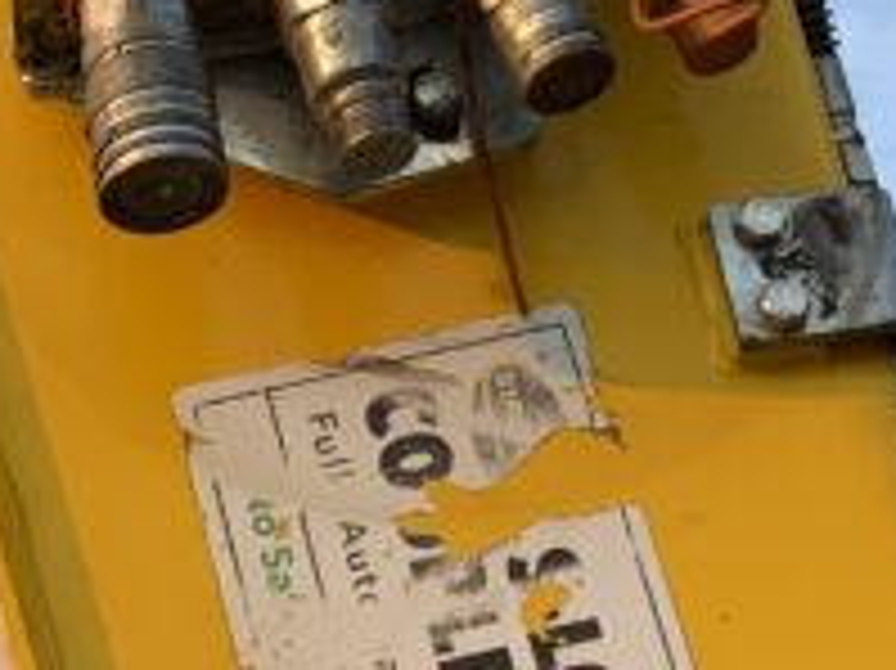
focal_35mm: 149
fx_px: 3854
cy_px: -409
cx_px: 491
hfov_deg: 13.3
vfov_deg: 9.6
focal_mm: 3
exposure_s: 1/246
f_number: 1.8
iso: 16
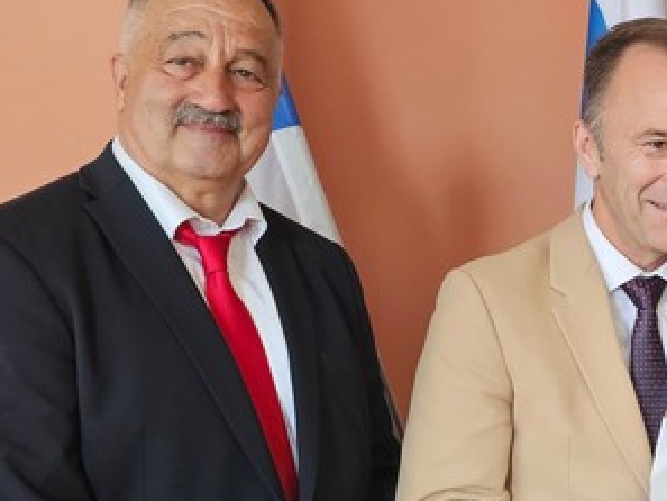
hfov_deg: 29.5
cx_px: 633
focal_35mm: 62
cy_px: 265
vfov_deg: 23.7
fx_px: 1195
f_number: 1.7
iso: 200
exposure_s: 1/100
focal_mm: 6.3
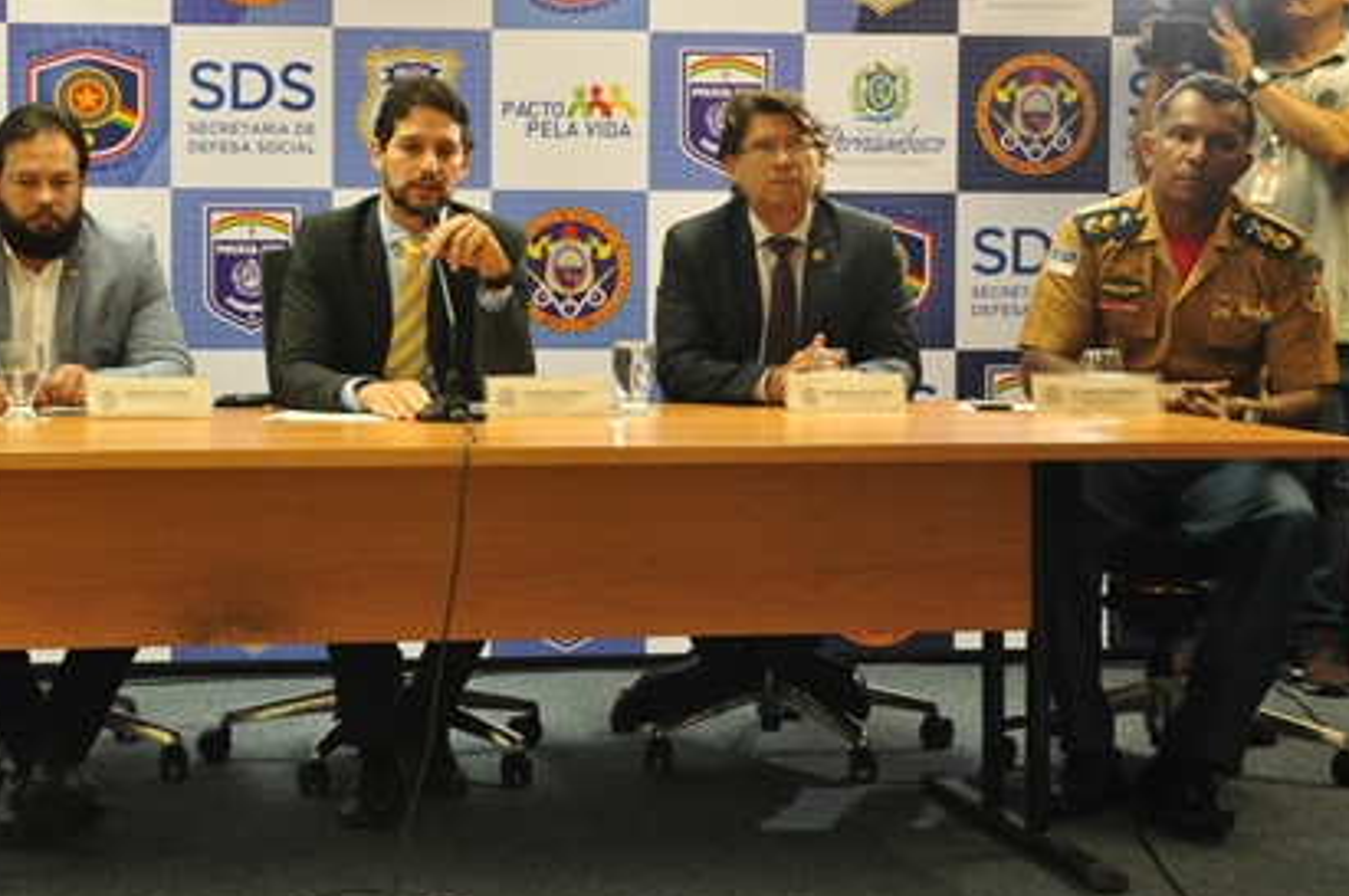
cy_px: 274
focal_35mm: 70
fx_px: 2620
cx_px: 368
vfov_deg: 19.3
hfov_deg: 28.5
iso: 1600
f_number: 4.5
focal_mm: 30
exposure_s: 1/80
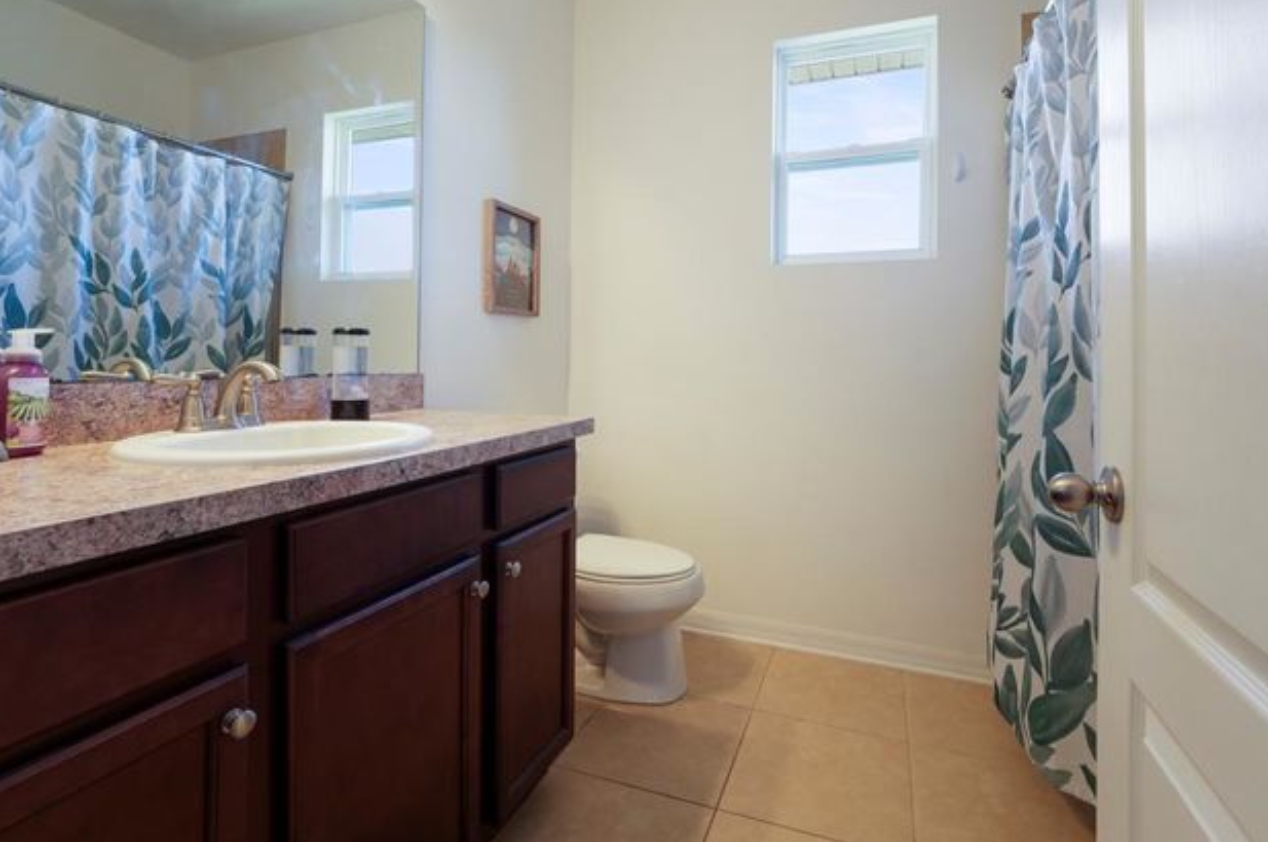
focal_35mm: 16
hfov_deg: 96.8
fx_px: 563
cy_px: 371
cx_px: 655
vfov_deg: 73.3
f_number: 8
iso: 100
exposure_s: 1/2
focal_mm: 14
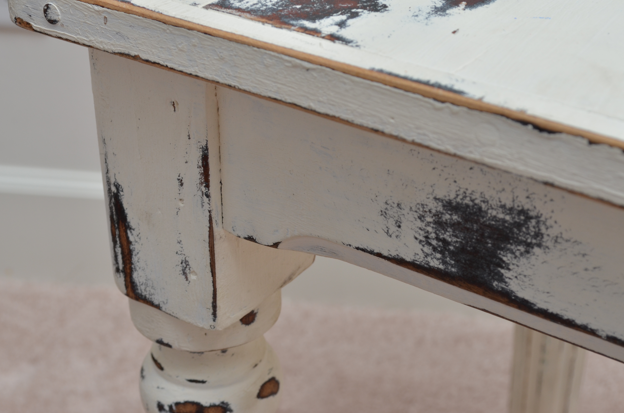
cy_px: 210
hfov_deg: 27.4
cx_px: 306
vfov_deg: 18.3
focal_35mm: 74
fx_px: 1280
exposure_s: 1/180
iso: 250
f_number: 9.5
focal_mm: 48
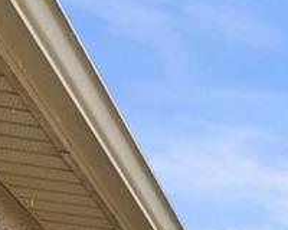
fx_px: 1023
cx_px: 845
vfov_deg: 10.1
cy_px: 658
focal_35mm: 120
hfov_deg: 11.0
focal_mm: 16
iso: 1250
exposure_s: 1/250
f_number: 7.1
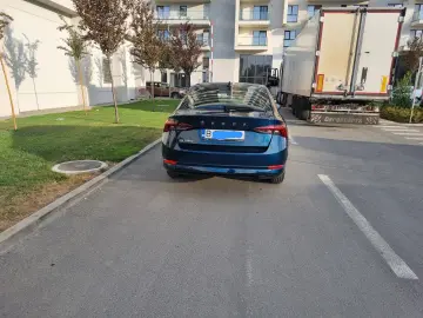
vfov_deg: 53.1
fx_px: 318
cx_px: 212
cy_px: 159
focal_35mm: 26
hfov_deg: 67.3
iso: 50
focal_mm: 5.4
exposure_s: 1/909
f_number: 1.8
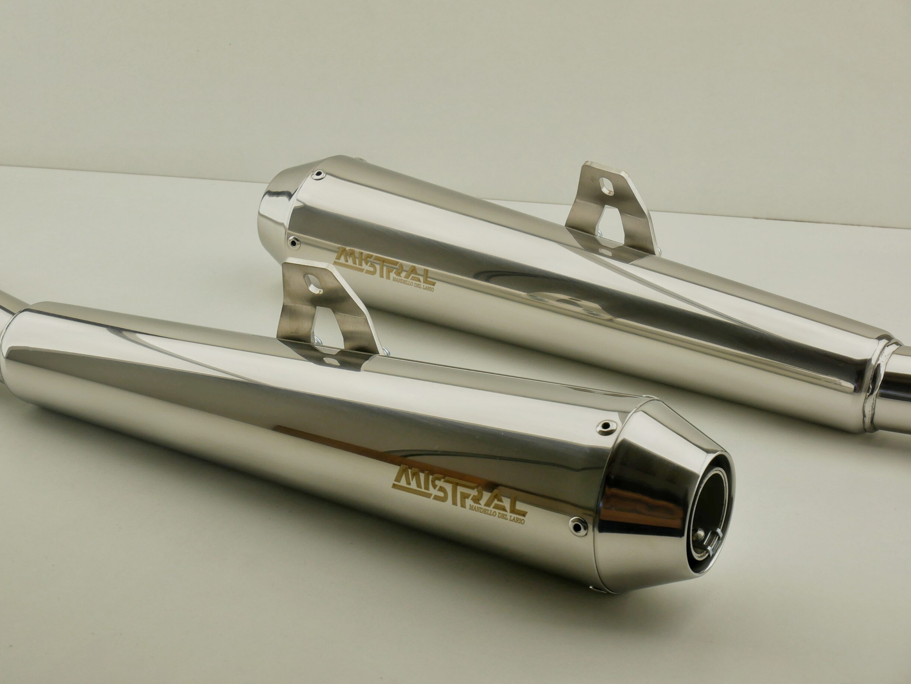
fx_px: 1764
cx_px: 438
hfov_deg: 29.0
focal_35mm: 67
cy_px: 333
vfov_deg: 21.9
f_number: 8
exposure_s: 1/250
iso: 200
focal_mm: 32
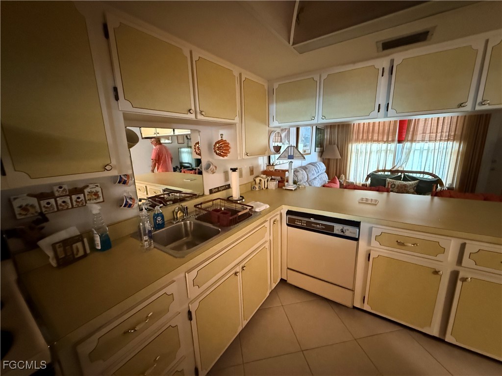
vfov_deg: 85.7
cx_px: 251
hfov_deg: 102.1
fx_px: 203
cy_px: 188
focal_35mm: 14
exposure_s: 1/40
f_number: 2.2
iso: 1600
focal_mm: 2.22
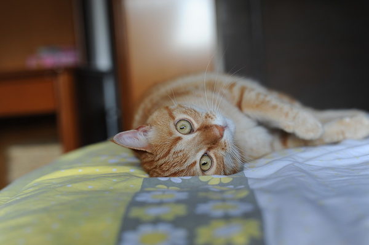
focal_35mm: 50
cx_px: 184
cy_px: 122
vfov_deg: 26.9
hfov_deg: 39.6
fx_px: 512
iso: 640
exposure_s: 1/80
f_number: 2.8
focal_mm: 50
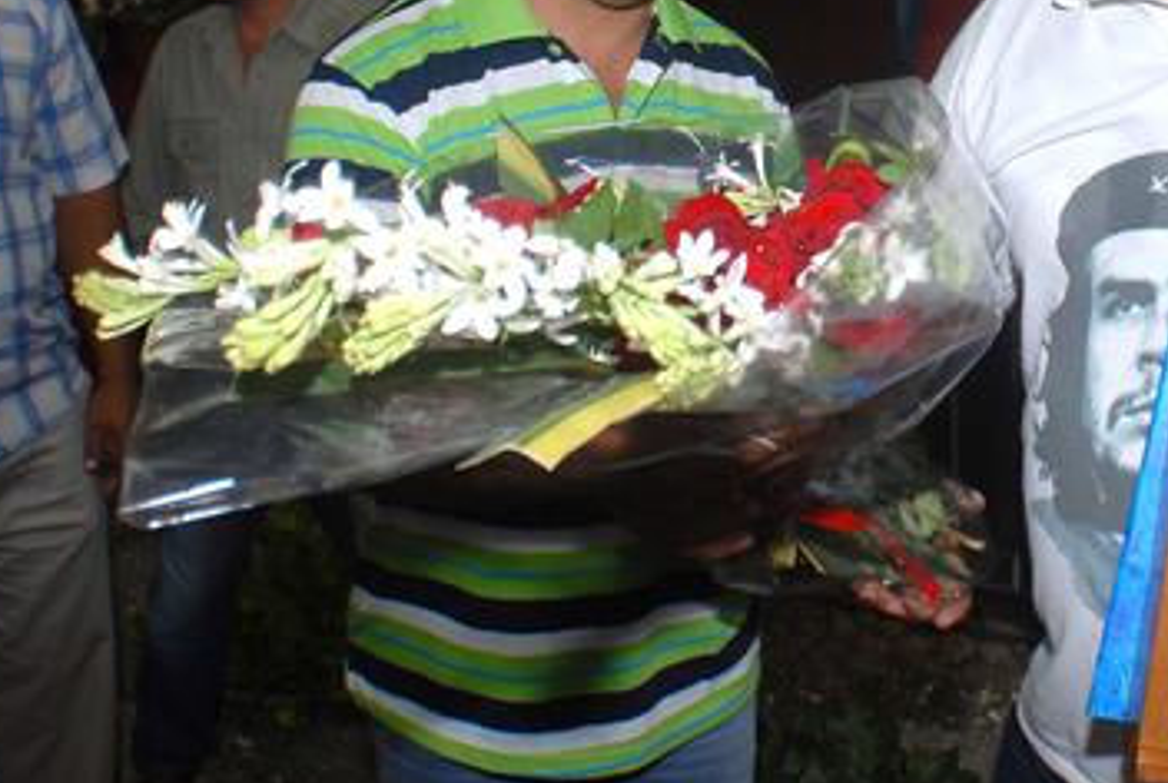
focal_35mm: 46
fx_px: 1495
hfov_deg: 40.8
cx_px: 946
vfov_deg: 28.6
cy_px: 136
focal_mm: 18
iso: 100
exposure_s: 1/60
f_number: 4
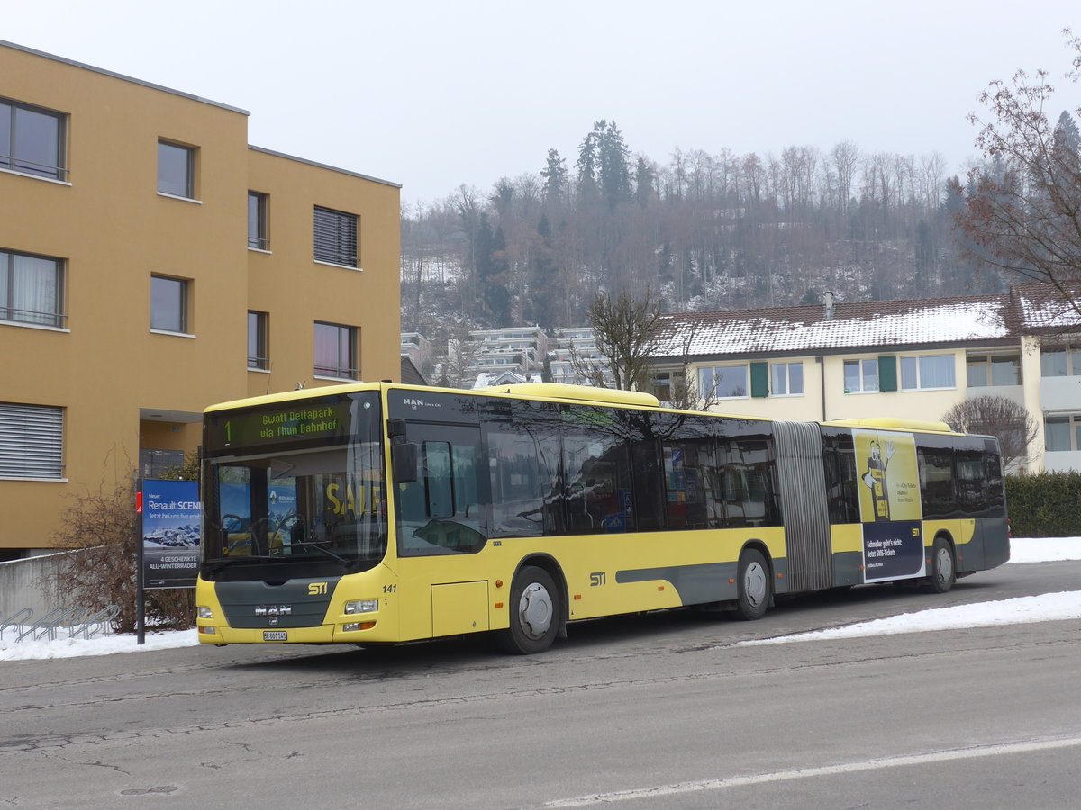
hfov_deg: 38.9
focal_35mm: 49
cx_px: 540
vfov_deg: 29.7
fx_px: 1530
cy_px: 405
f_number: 3.2
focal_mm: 10.1
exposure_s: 1/500
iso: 80
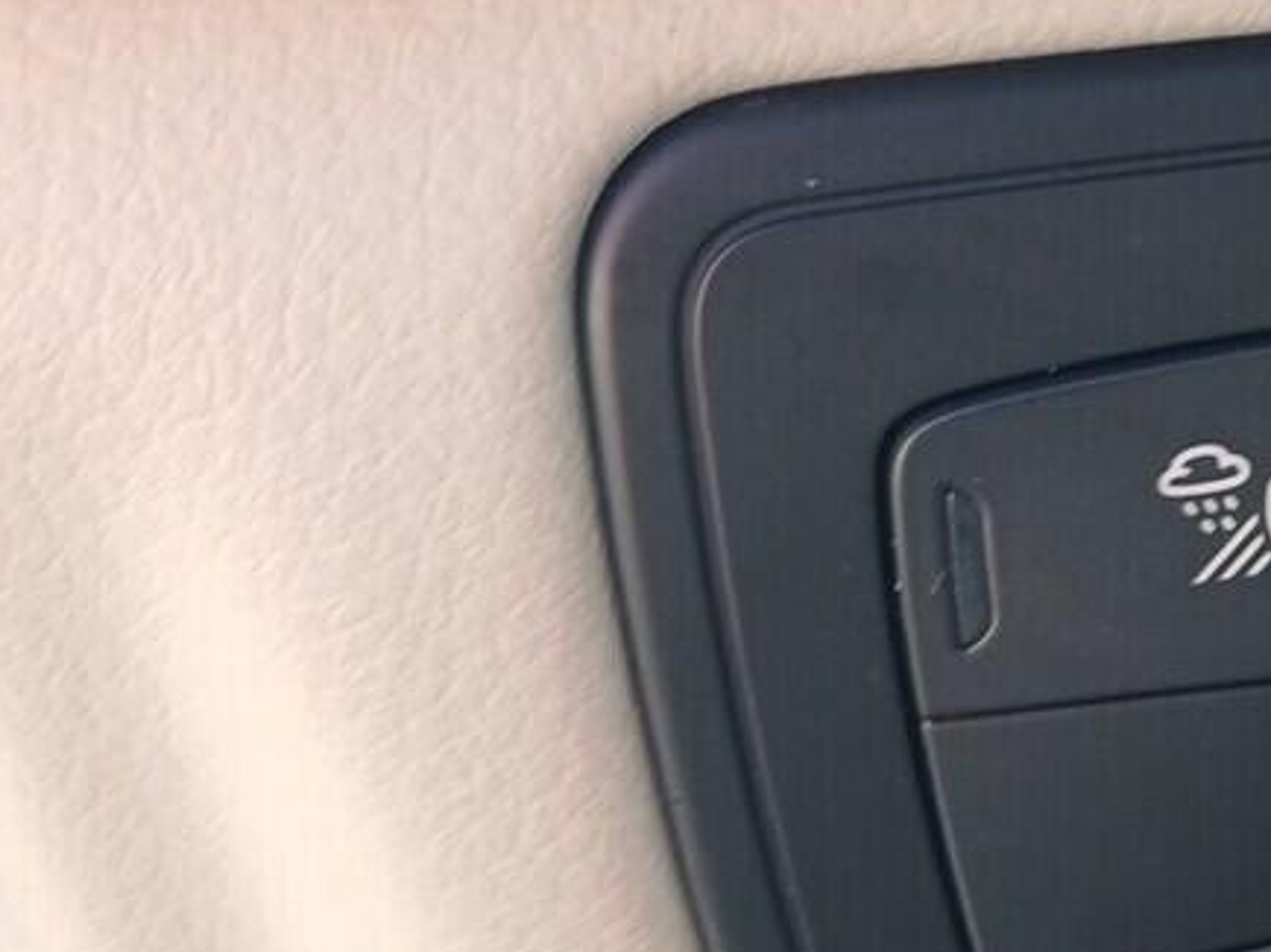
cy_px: 559
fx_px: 3046
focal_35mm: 83
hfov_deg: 20.1
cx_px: 1939
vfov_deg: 17.7
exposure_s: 1/50
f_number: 1.8
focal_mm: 4.65
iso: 64
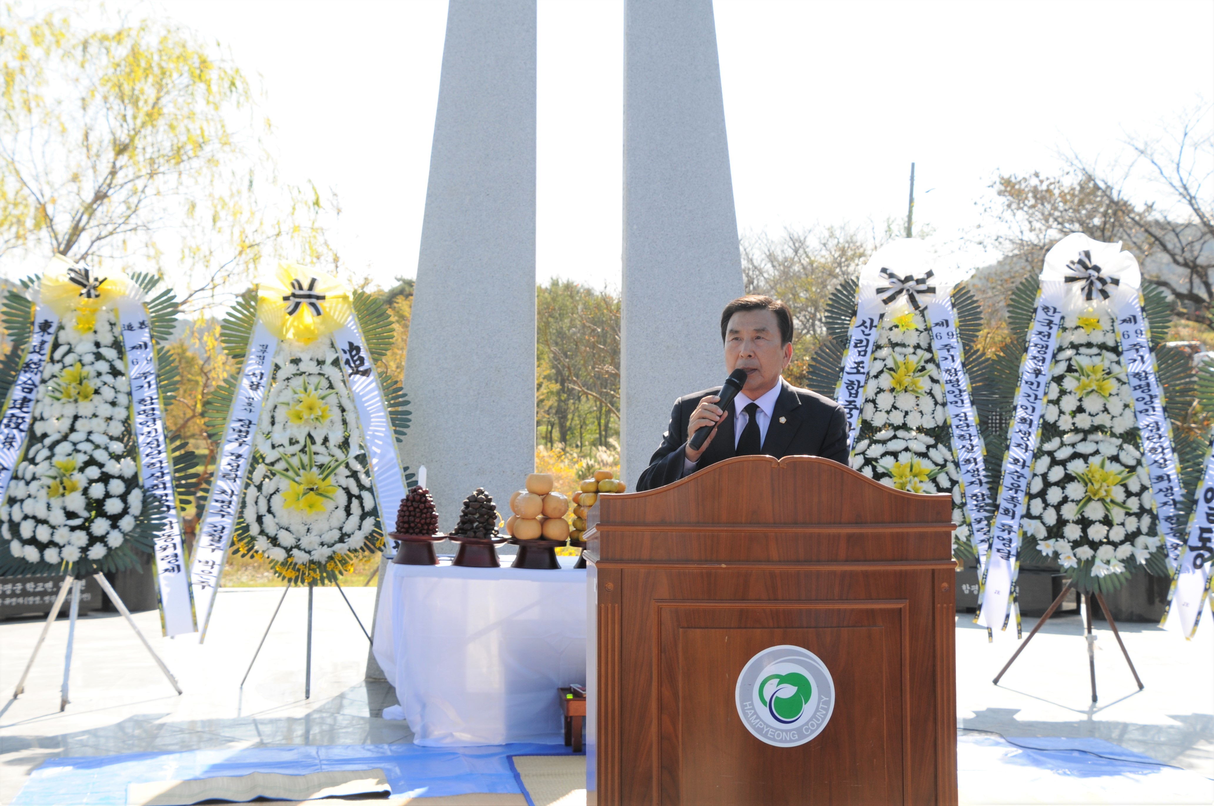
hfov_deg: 33.4
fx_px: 2021
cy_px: 403
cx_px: 607
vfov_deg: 22.6
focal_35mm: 60
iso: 200
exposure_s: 1/250
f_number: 8
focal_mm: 40
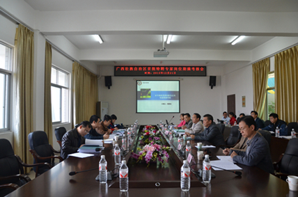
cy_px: 98
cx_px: 149
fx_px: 223
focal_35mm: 27
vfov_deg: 47.7
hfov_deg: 67.5
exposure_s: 1/80
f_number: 4.5
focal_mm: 18
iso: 400
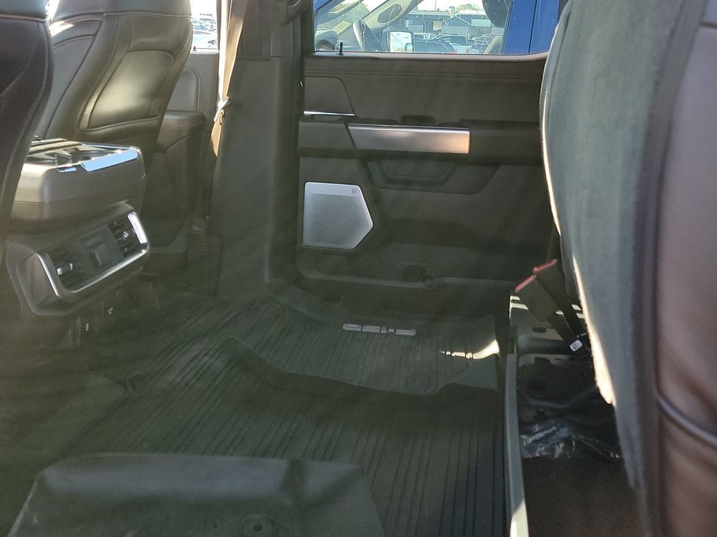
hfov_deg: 47.8
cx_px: 334
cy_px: 111
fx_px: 808
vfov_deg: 35.6
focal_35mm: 39
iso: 92
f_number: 1.8
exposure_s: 1/59
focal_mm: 6.7
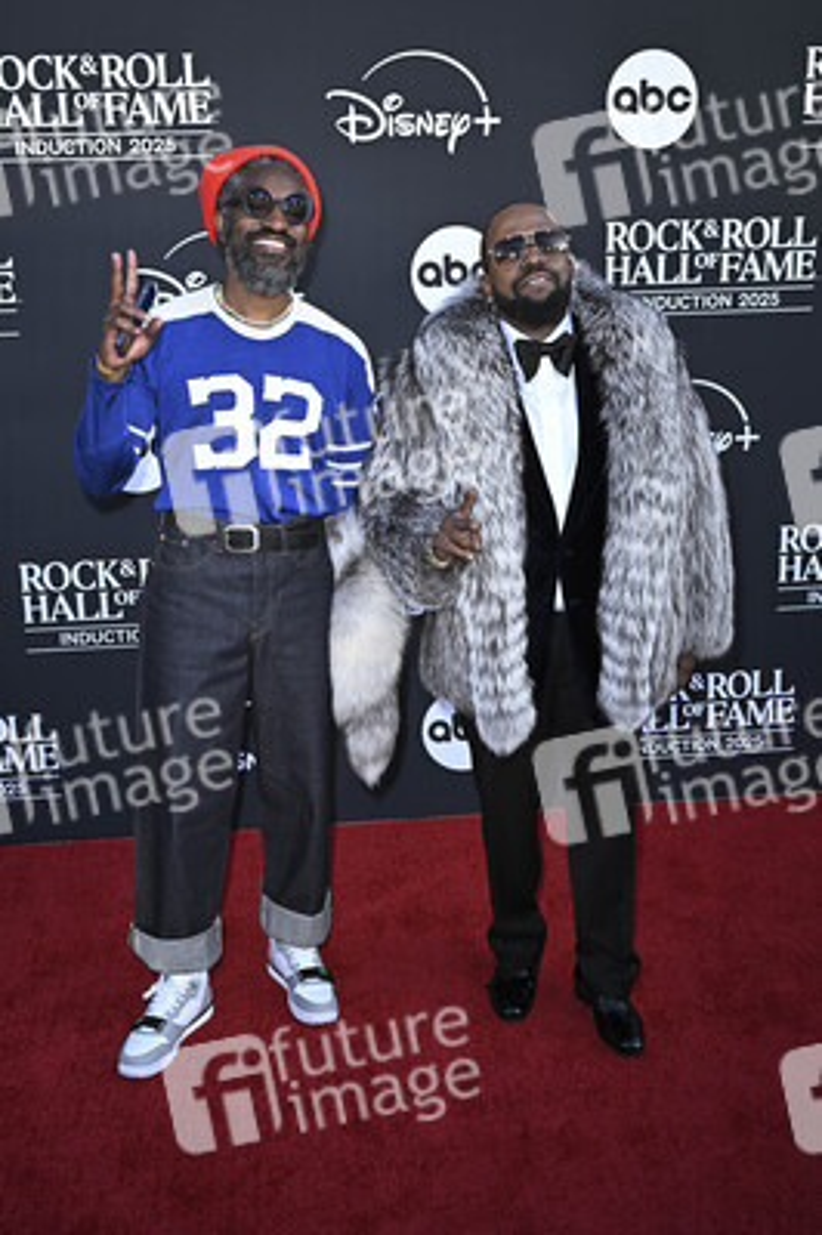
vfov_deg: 54.5
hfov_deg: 37.8
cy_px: 618
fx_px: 1201
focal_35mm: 35
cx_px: 411
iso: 640
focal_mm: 35
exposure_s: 1/320
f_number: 6.3
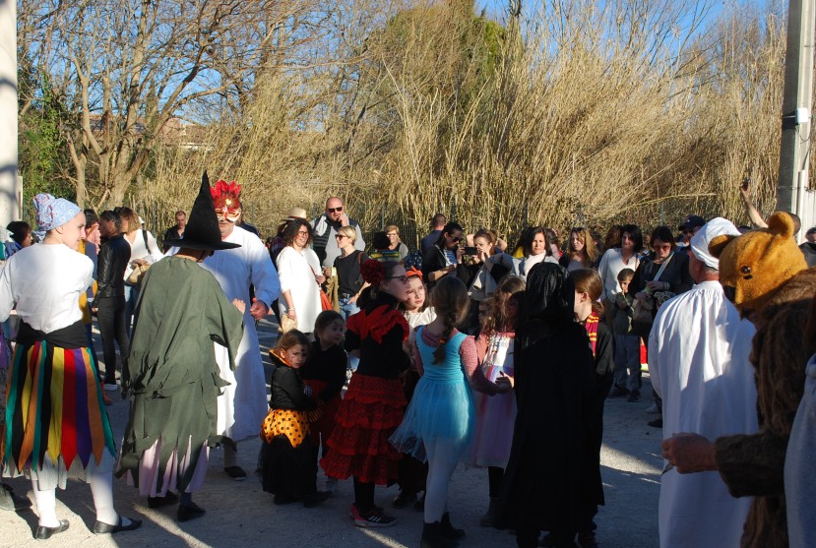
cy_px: 291
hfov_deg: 46.3
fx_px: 954
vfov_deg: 32.0
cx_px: 381
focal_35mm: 42
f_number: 7.1
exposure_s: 1/200
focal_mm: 26
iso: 100
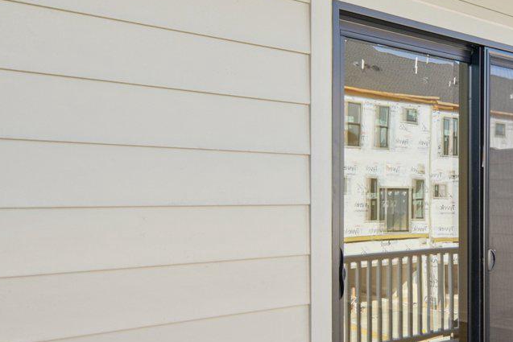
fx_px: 641
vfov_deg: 29.8
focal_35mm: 45
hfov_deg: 42.0
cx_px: 399
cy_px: 207
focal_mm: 14
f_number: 8
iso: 100
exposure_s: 1/40
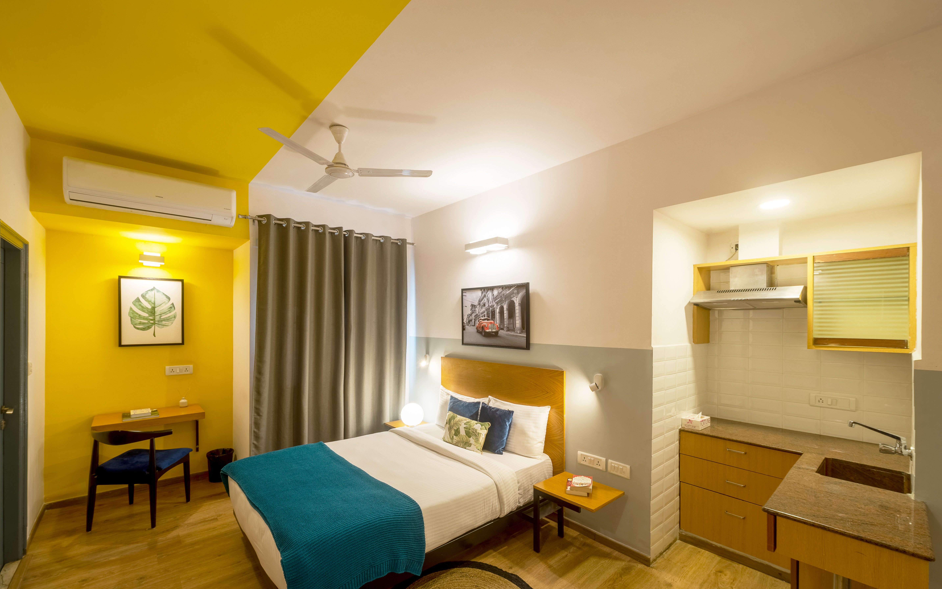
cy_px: 325
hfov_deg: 101.4
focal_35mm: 15
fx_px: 385
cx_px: 452
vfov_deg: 74.6
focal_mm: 14
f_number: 11
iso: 160
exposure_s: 1/15
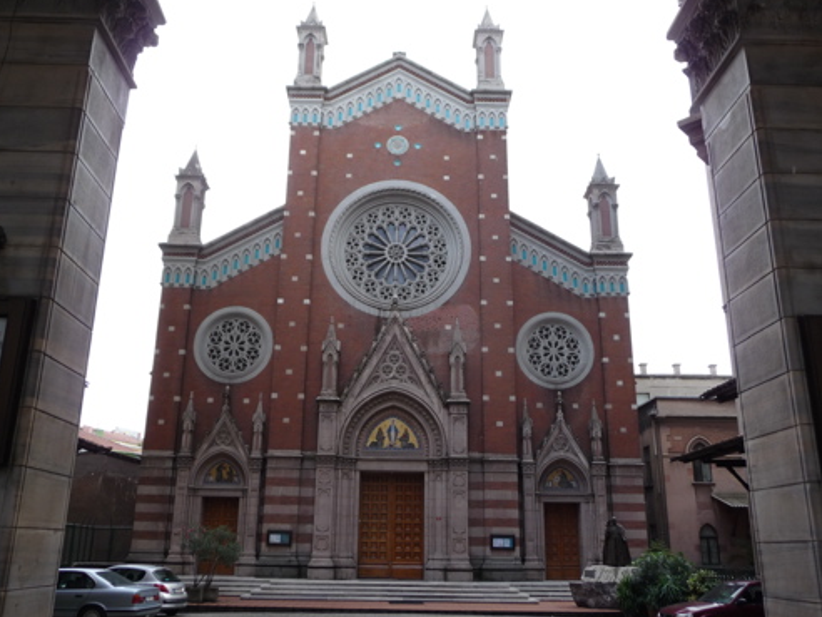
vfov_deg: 45.4
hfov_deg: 58.3
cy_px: 308
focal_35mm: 31
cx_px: 399
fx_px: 736
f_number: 3.4
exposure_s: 1/125
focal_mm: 5
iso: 100
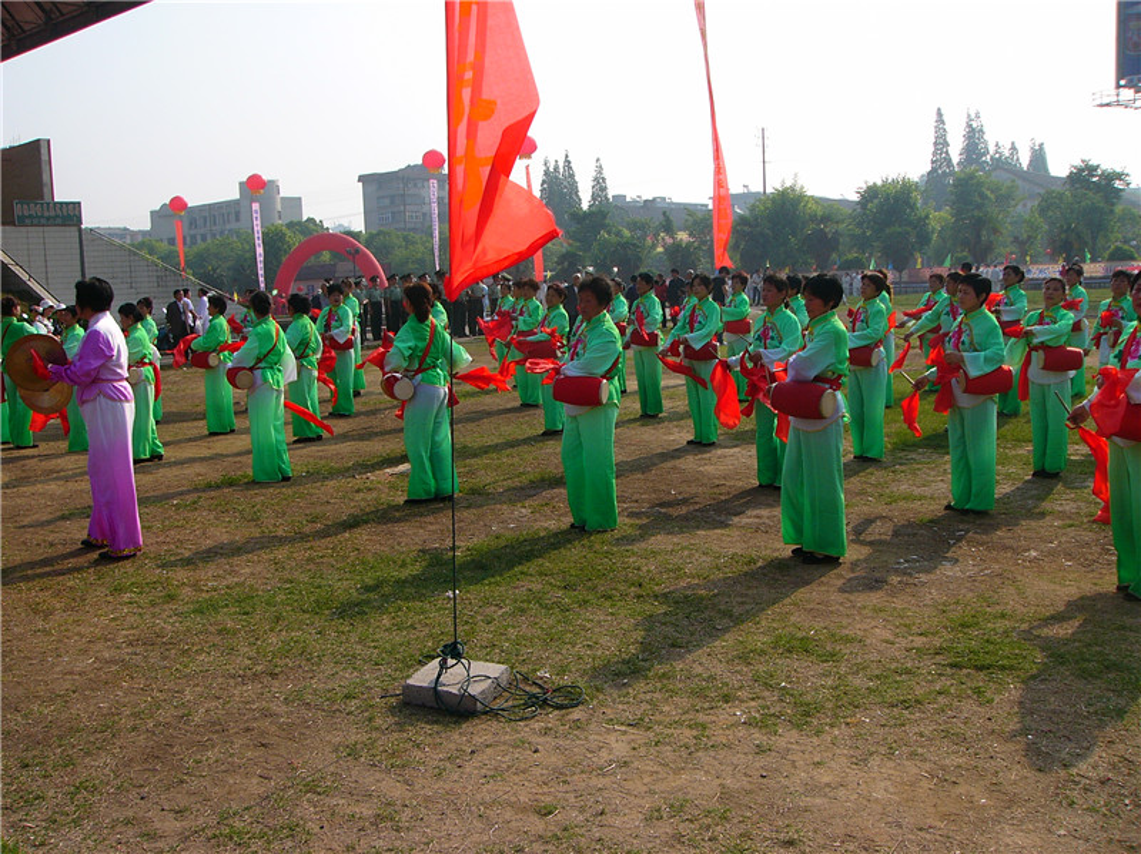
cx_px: 570
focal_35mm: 36
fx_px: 1186
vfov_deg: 39.6
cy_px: 427
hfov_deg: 51.4
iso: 50
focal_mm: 6
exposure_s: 1/640
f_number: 4
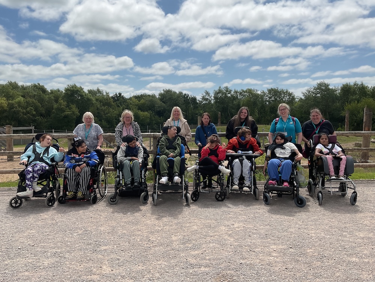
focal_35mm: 29
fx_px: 314
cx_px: 188
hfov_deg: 61.7
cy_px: 141
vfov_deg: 48.2
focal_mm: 3
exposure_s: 1/3534
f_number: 1.8
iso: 16
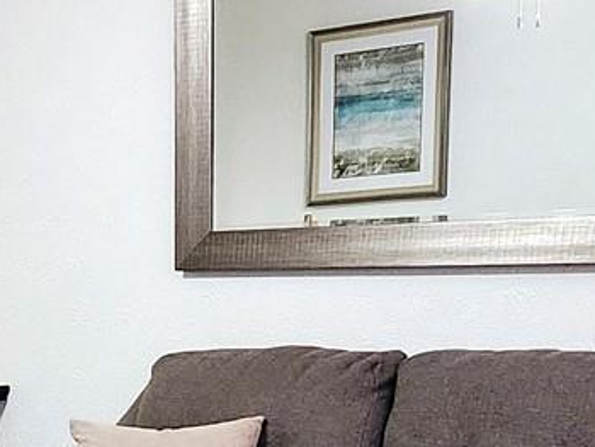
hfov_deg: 23.7
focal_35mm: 76
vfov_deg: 18.5
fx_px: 1307
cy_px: 515
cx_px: -90
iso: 200
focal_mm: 1.74
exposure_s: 1/60.2
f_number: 2.2
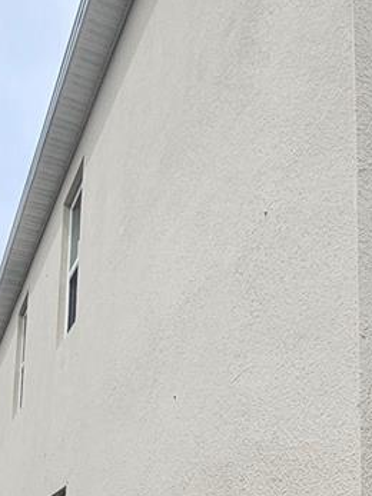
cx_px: 255
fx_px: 645
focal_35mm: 45
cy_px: 487
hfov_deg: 31.8
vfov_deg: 37.9
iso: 50
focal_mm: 2.2
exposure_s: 1/3798
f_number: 2.2
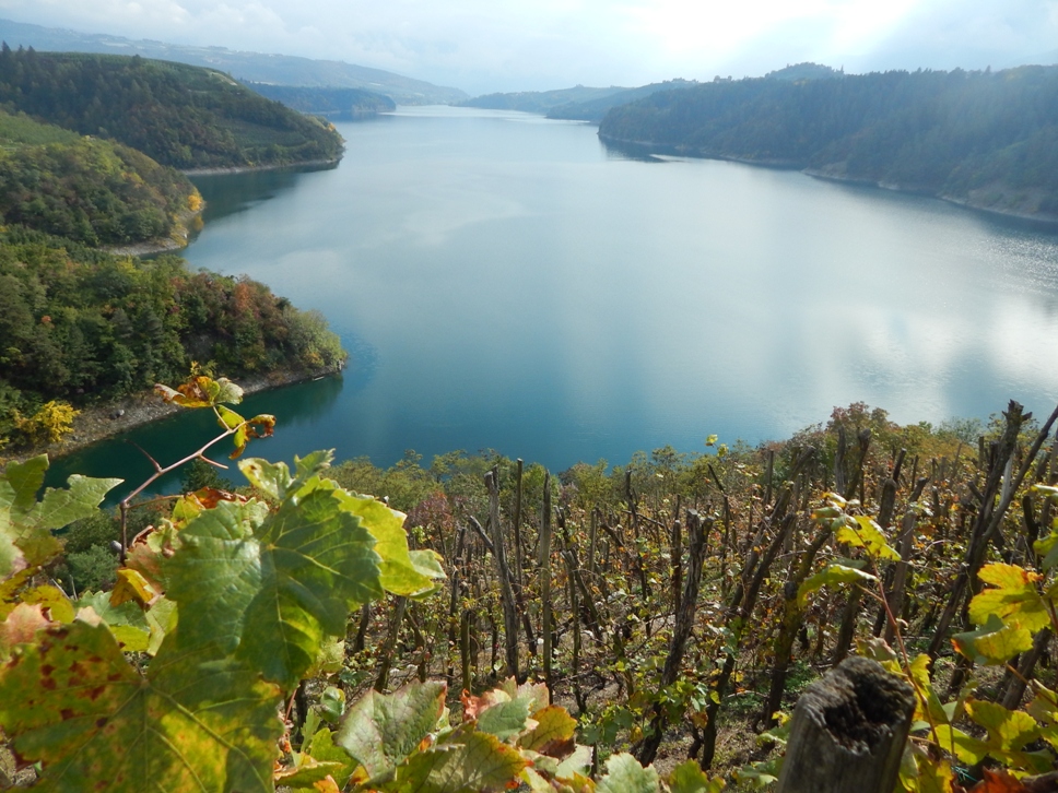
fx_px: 703
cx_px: 529
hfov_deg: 73.9
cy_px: 396
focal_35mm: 23
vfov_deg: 58.9
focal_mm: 4
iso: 125
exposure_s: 1/400
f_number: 6
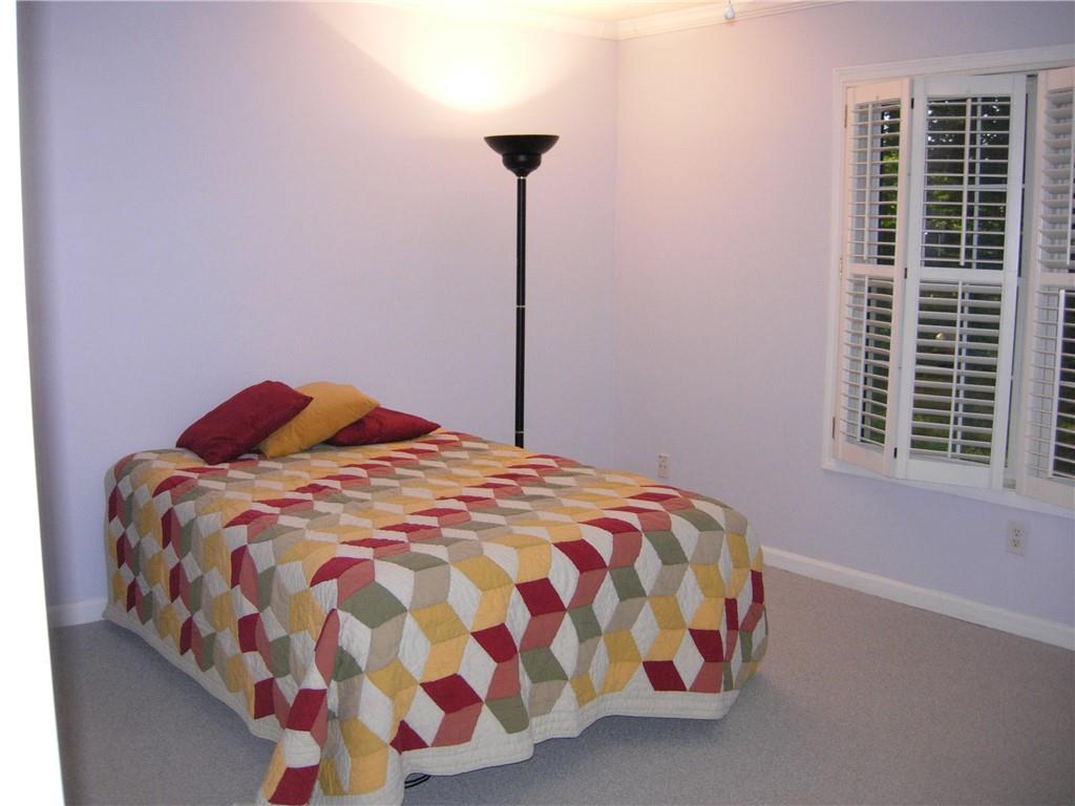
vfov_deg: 39.7
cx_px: 538
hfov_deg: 51.4
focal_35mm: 36
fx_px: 1118
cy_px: 403
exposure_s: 1/144
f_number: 2.7
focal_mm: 7.5
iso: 158
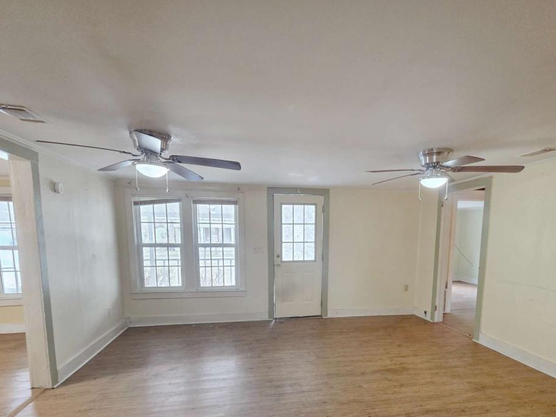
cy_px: 269
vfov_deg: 73.0
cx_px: 297
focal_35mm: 17
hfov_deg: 90.9
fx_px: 273
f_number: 2.2
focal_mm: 2.2
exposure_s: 1/60
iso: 400
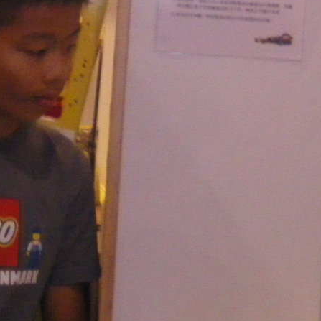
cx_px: 513
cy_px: -108
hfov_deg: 10.2
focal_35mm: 164
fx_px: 1721
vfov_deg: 10.4
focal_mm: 6.3
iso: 400
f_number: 3.5
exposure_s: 1/50
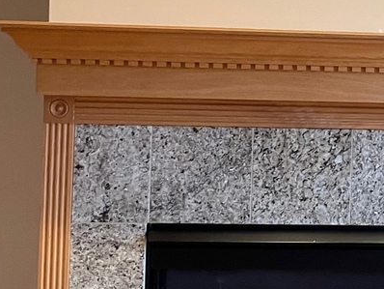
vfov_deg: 15.7
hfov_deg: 19.0
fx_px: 1043
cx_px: 531
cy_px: 71
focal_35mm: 94
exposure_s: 1/60
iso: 250
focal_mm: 4.2
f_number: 1.6
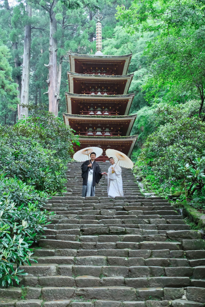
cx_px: 102
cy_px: 154
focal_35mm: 45
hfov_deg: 29.9
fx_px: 384
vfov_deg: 43.6
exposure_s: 1/50
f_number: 5
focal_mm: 29.8
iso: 3200
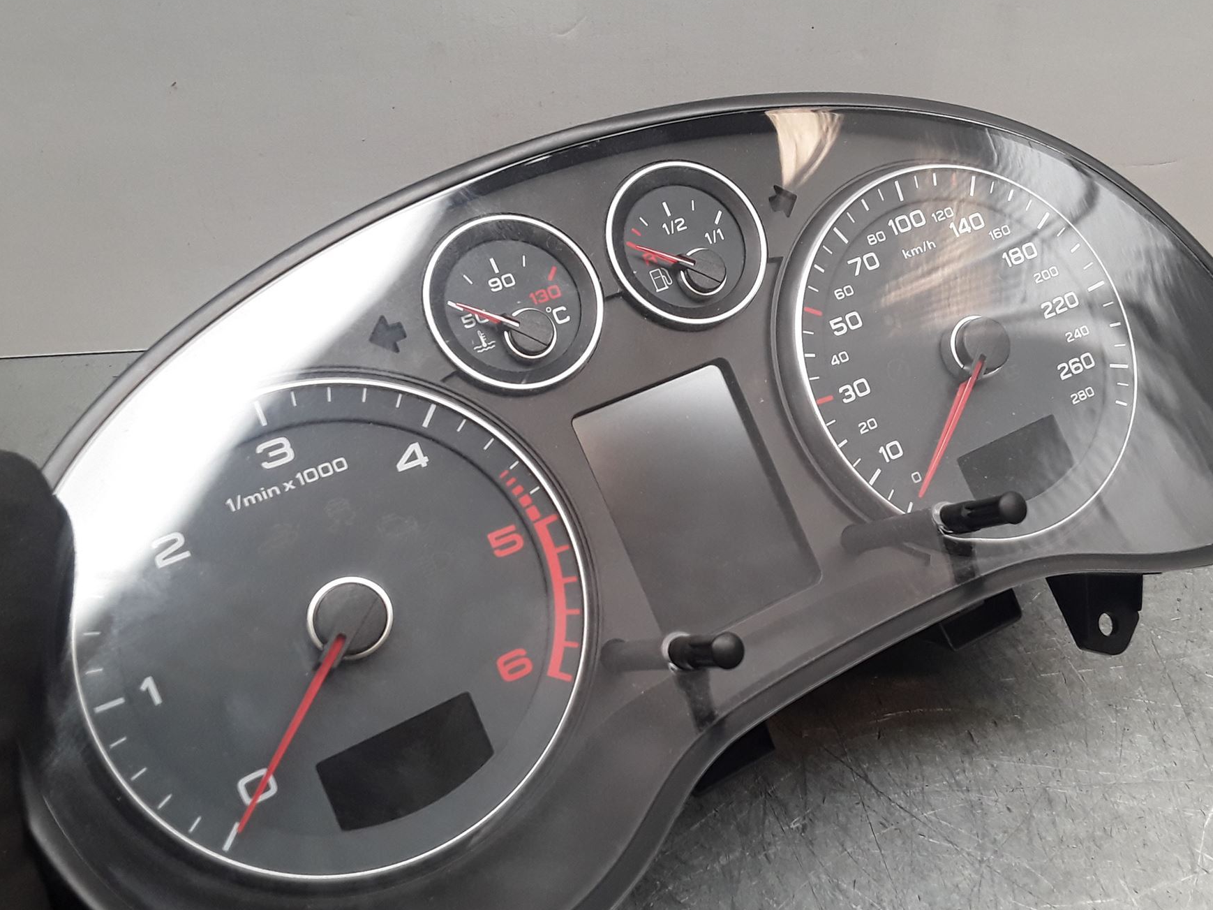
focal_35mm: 33
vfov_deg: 42.9
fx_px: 1156
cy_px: 470
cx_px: 646
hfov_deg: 55.3
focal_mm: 2.91
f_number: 1.9
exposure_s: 1/100
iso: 64
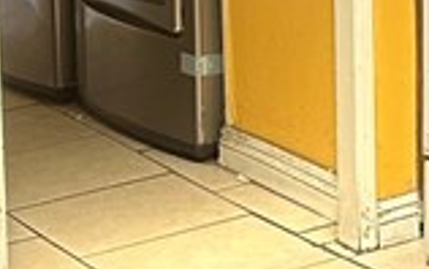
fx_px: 1930
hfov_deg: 11.6
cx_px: 796
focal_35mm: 165
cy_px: -242
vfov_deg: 7.7
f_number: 1.78
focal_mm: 6.86
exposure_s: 1/121
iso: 160
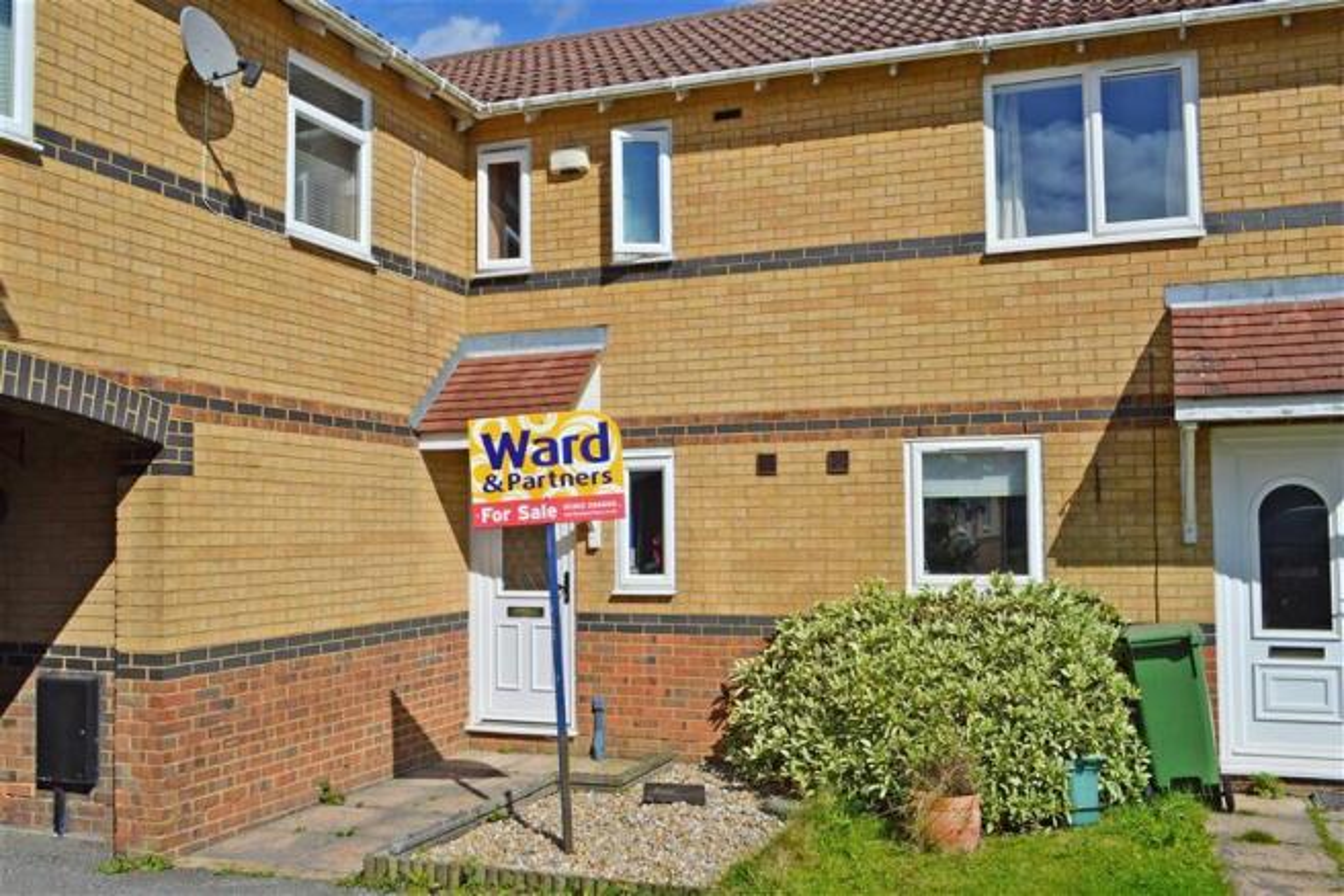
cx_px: 672
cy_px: 448
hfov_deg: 57.2
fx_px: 1232
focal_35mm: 33
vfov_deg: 39.9
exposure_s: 1/500
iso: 160
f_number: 11
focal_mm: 22
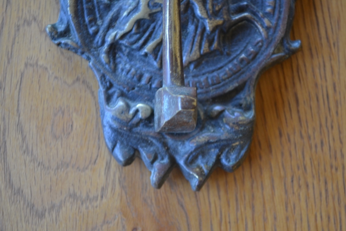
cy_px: 116
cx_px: 173
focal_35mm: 82
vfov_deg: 16.6
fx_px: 793
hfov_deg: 24.6
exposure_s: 1/15
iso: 500
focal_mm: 55
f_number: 5.6
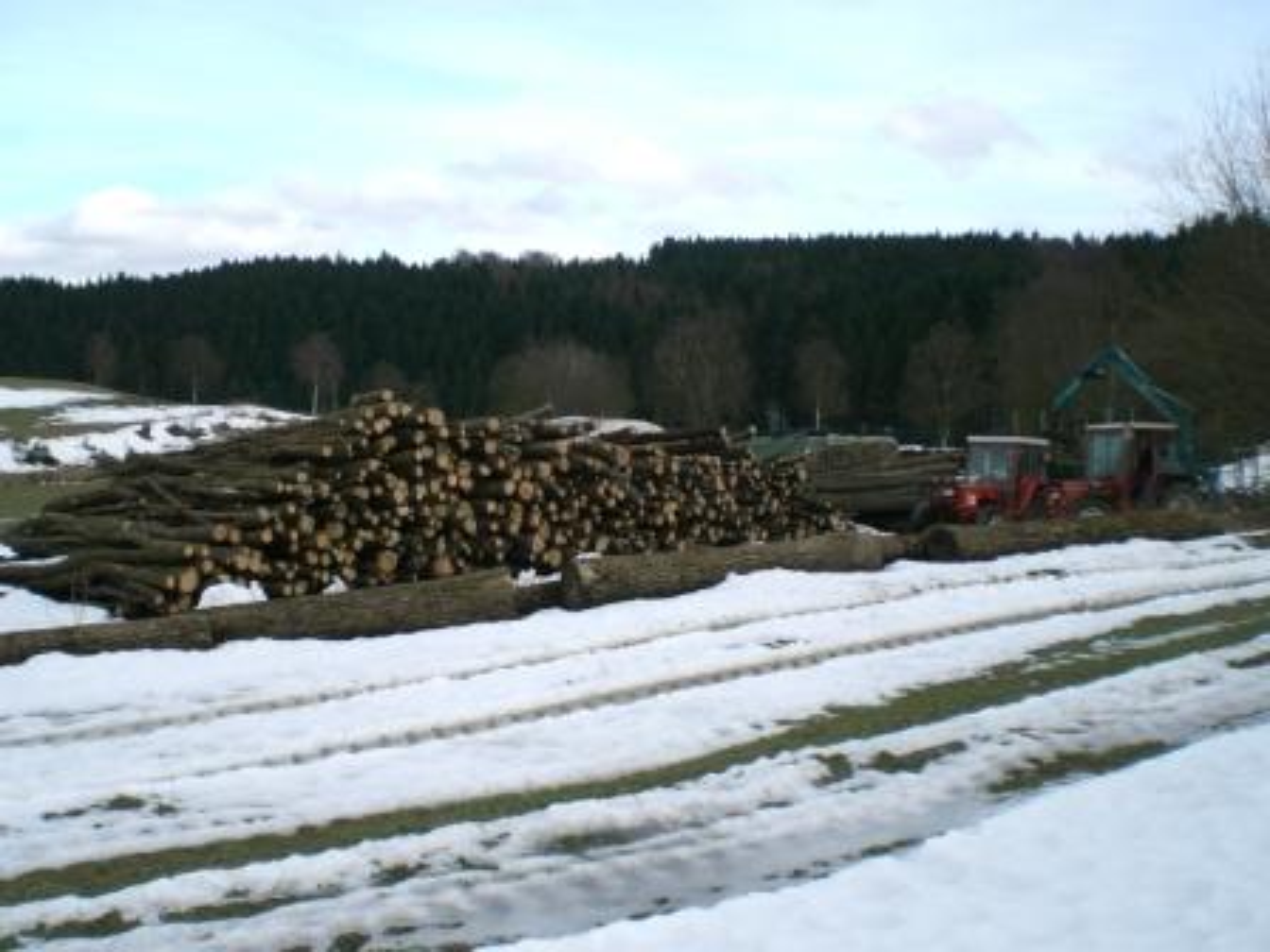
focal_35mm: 38
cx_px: 635
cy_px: 476
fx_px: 1394
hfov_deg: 49.0
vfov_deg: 37.7
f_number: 4.4
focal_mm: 6.3
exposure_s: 1/250
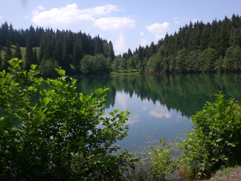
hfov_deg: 49.0
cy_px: 90
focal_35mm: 38
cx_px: 120
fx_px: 265
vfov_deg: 37.7
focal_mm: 6.3
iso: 50
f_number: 4.4
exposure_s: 1/400
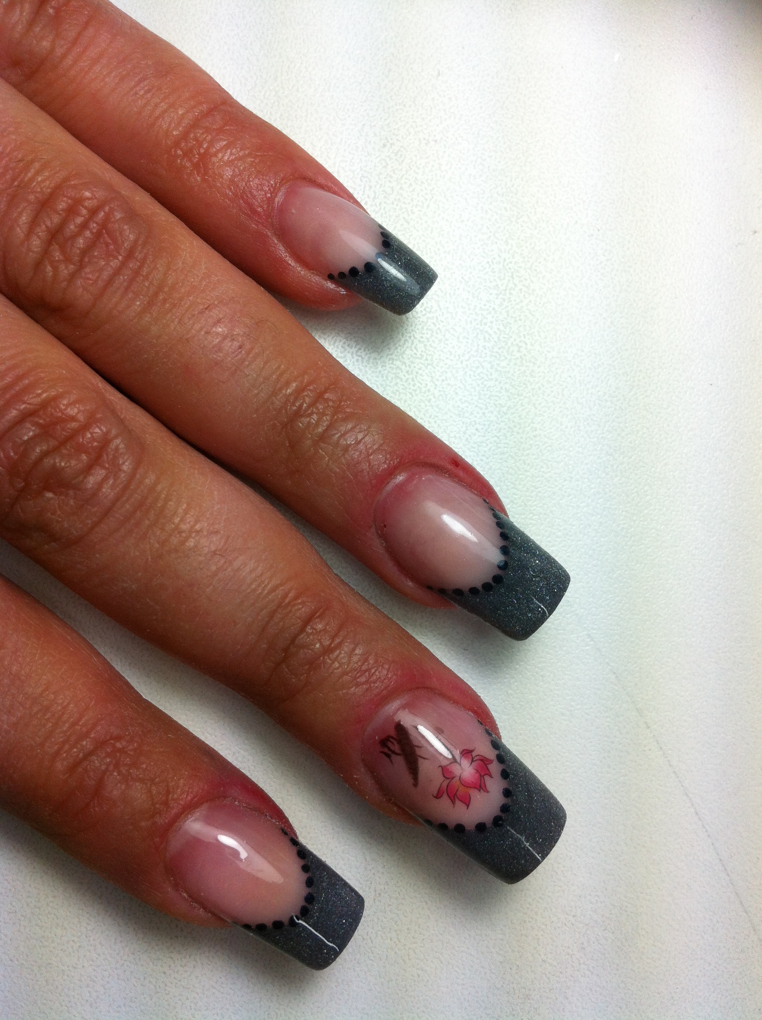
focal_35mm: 35
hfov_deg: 40.6
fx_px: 1030
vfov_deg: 52.7
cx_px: 381
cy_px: 510
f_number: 2.8
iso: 80
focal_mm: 3.85
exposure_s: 1/234
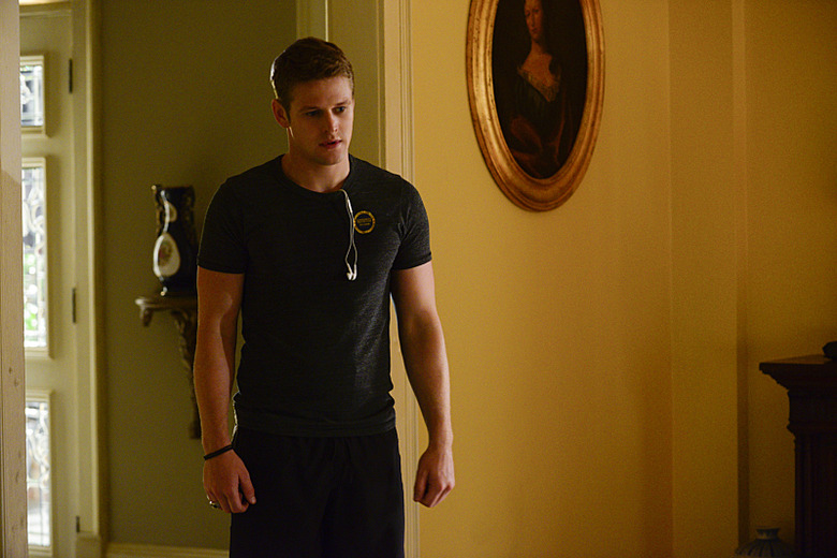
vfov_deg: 11.4
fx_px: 2790
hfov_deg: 17.1
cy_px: 279
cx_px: 418
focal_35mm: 120
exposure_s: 1/80
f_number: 4
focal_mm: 120
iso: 2500
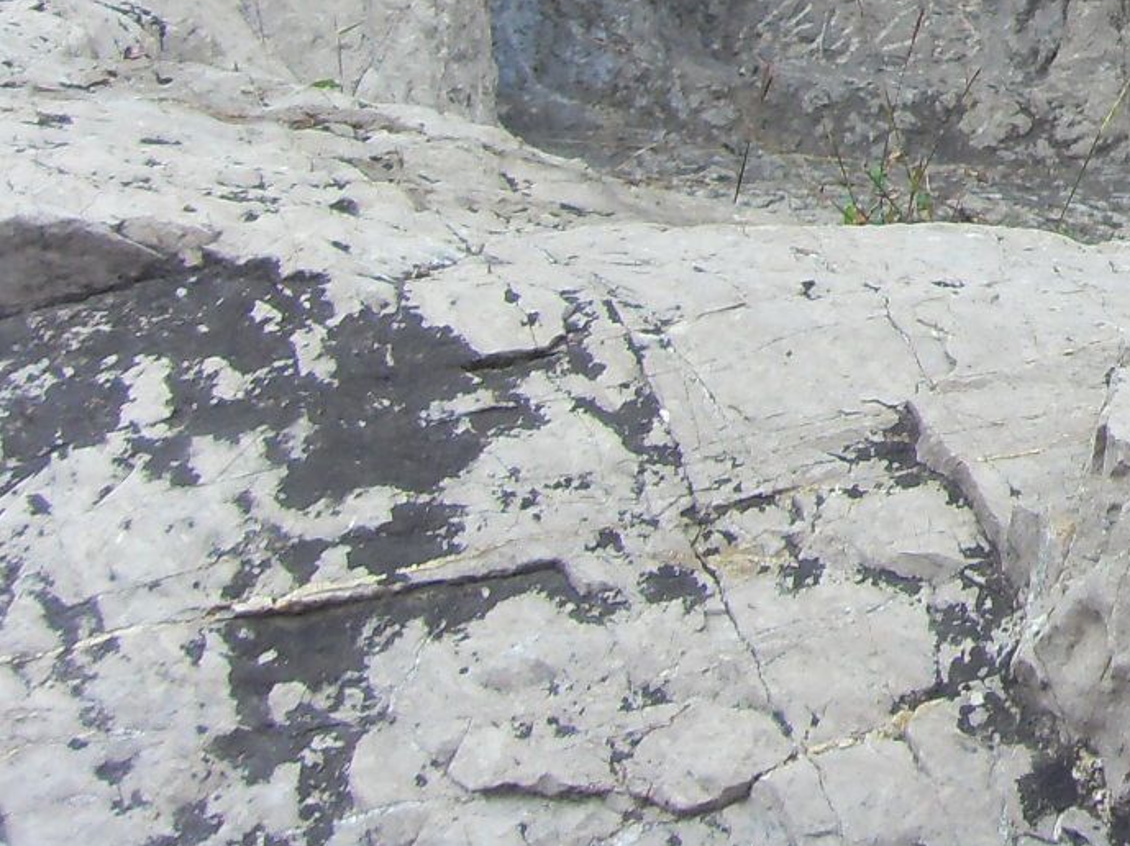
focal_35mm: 116
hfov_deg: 15.8
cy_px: -408
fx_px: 3785
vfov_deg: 12.2
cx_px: 1627
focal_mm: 6.6
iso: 100
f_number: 3.5
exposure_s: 1/60
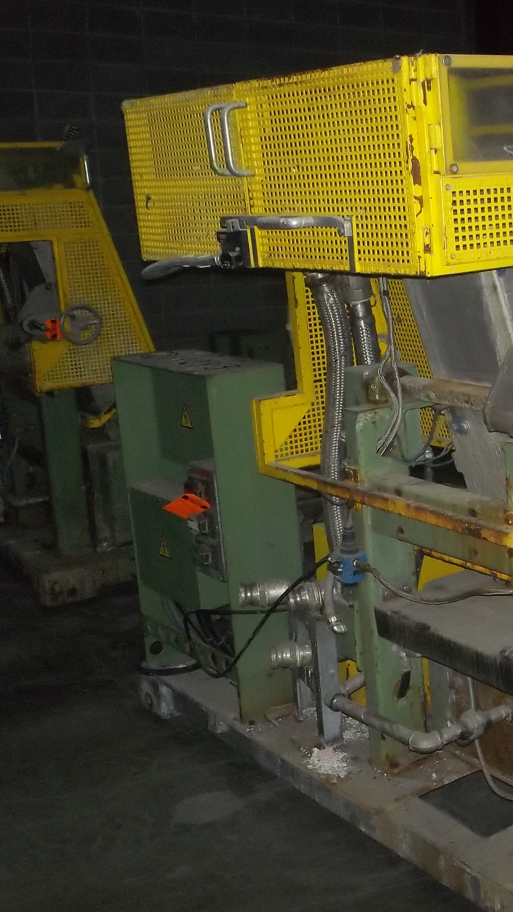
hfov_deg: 20.6
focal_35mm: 56
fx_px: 1354
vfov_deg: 37.2
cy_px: 457
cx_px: 543
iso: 360
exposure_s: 1/60
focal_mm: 6.3
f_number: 4.5
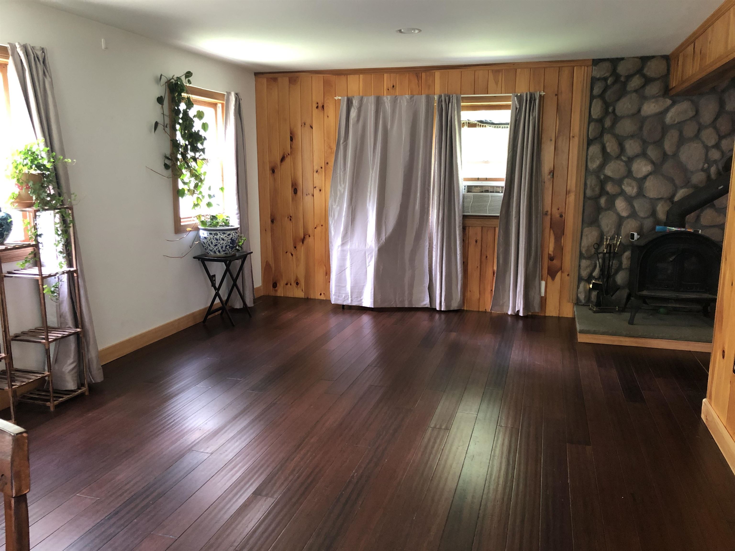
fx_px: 595
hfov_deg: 63.4
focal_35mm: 28
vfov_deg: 49.7
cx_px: 368
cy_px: 276
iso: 80
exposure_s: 1/15
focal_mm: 4
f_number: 1.8
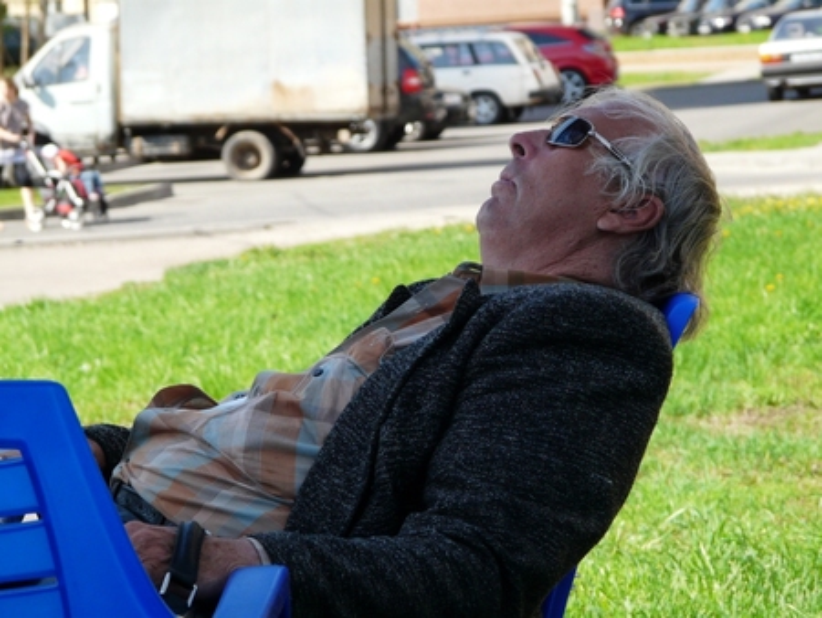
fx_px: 5084
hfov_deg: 9.2
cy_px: 309
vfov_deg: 6.9
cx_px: 411
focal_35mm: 214
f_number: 4.5
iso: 100
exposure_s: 1/250
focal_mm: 35.2
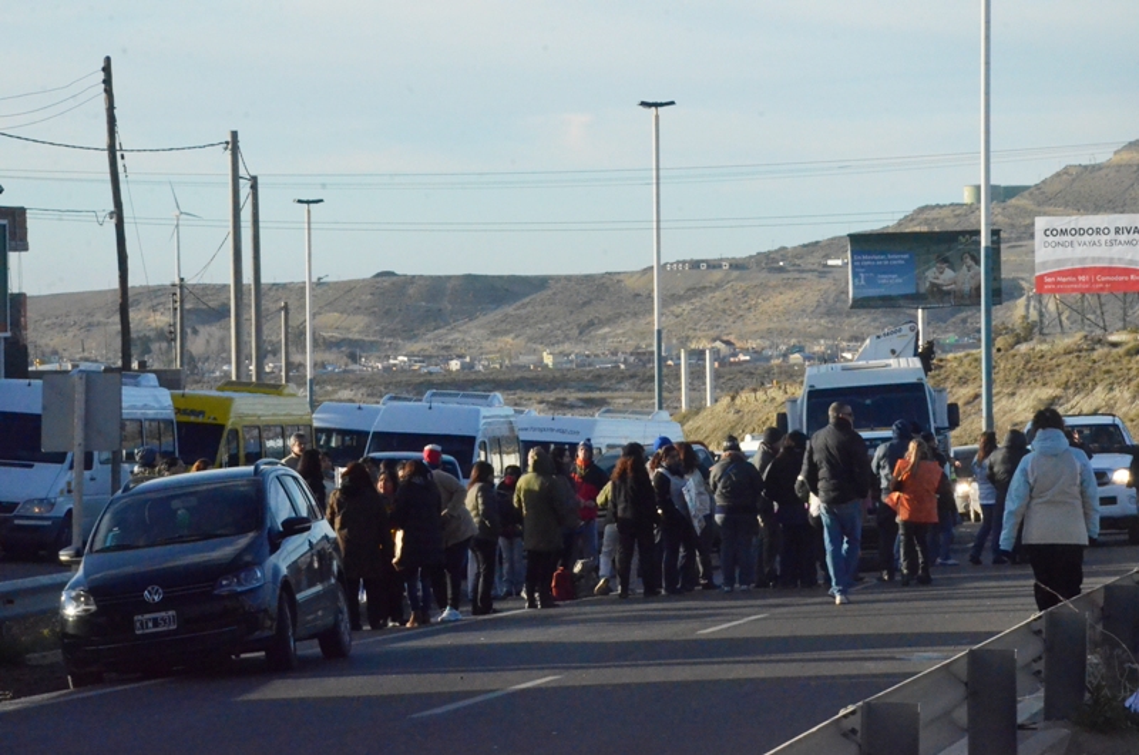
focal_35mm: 158
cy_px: 378
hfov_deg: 13.1
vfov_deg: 8.7
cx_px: 570
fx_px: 4973
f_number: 20
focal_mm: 105
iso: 6400
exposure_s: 1/1600
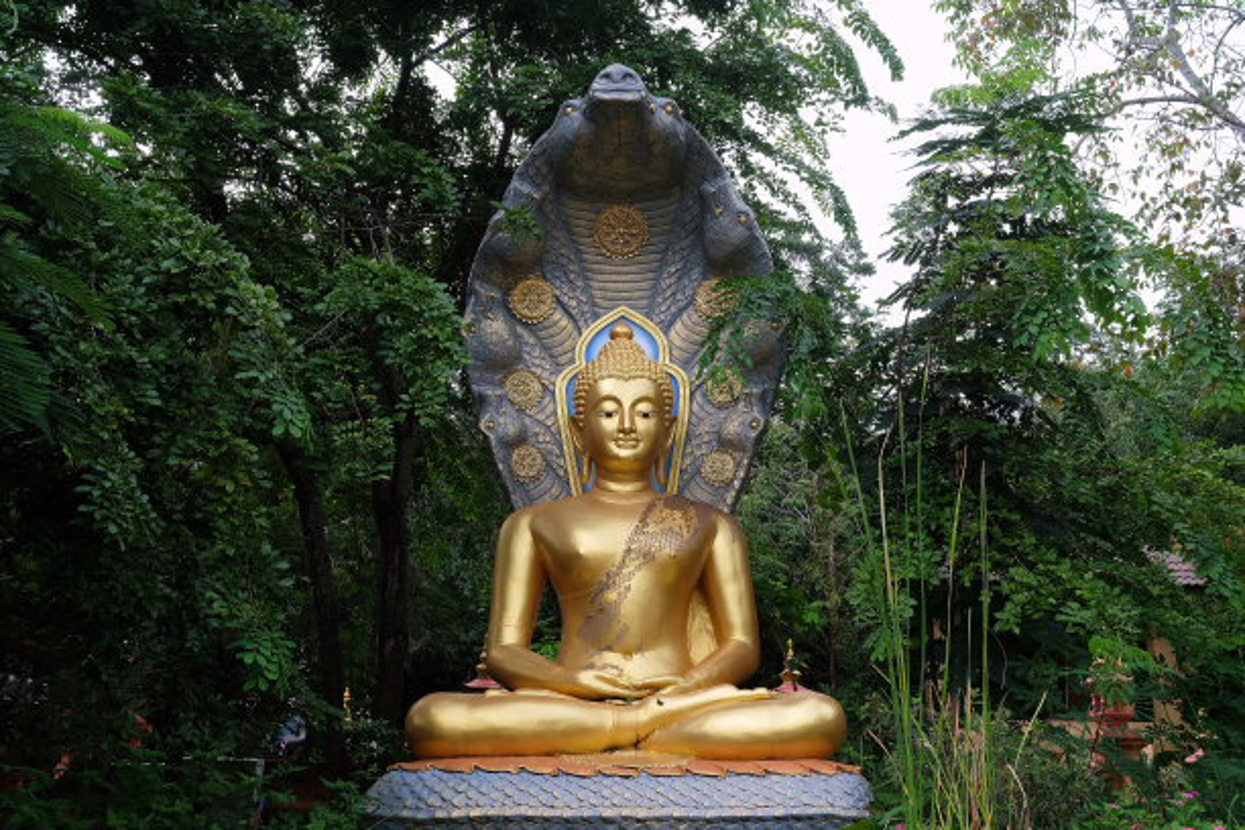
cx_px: 622
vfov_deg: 37.9
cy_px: 415
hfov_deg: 54.4
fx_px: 1210
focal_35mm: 35
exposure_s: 1/90
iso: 200
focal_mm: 23
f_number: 8
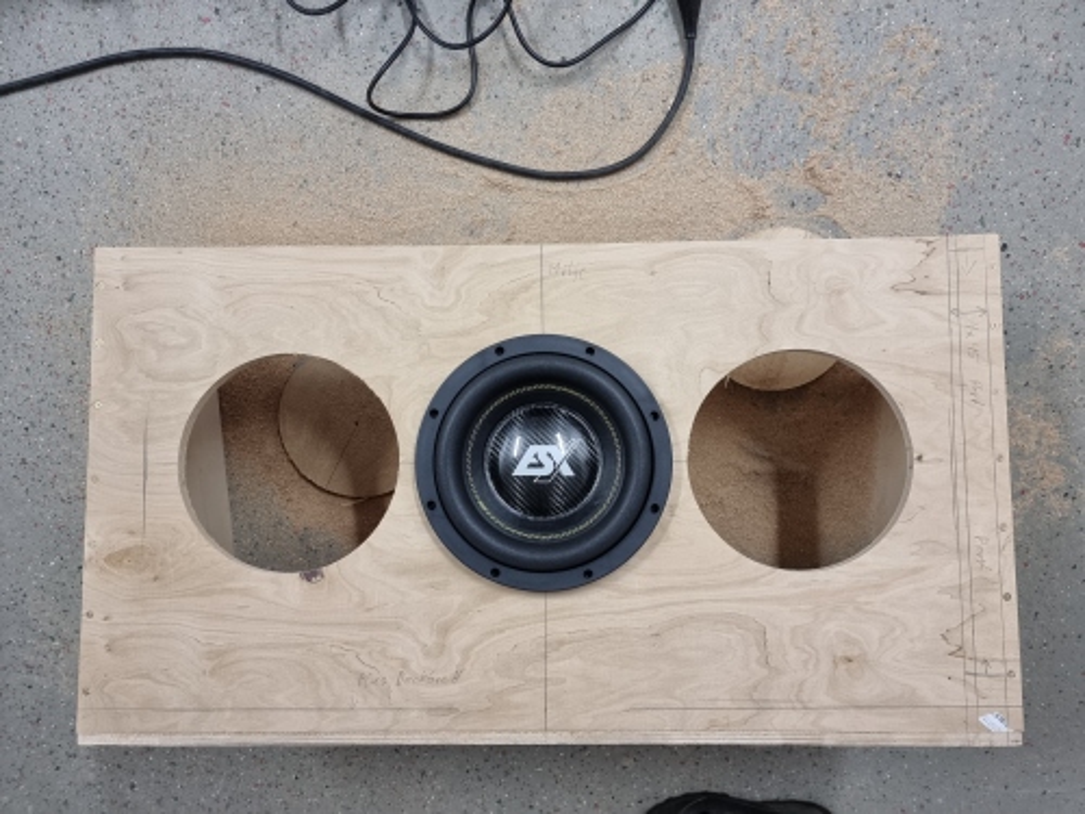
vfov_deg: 56.8
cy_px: 407
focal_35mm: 24
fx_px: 752
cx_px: 542
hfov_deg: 71.6
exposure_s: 1/50
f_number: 1.8
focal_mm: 6.7
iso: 400
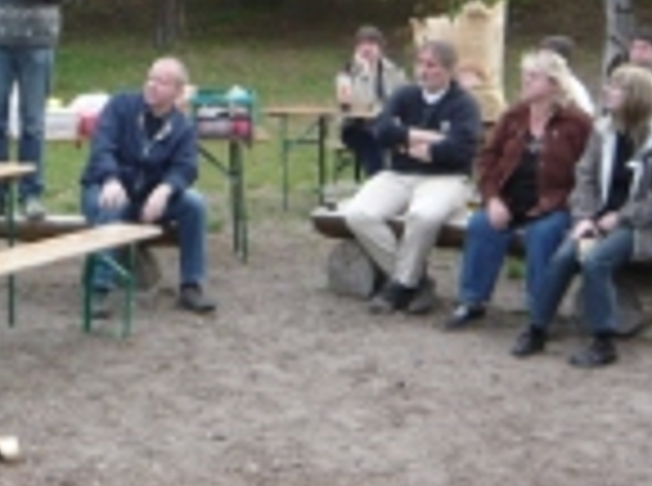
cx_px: -99
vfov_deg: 15.7
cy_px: 112
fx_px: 1747
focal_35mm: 93
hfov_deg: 20.0
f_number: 2.9
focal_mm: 4.9
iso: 100
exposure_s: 1/80
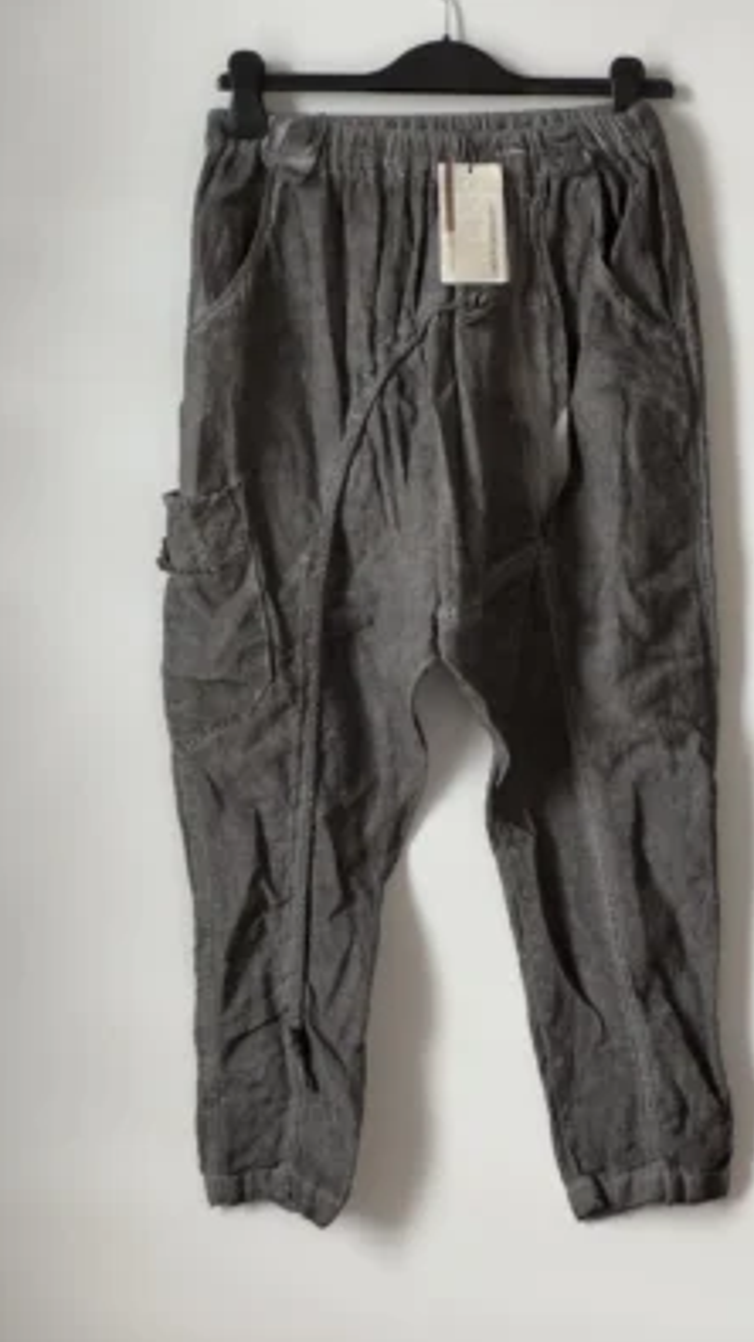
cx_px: 448
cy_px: 673
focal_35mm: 85
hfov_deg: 14.2
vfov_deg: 25.0
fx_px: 3023
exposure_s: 1/60
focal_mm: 9
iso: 320
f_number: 2.8
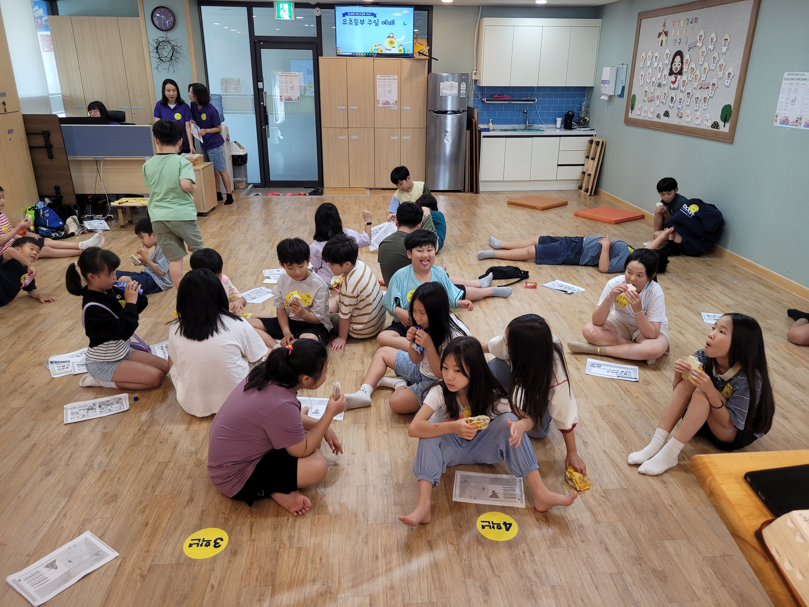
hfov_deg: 67.3
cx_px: 404
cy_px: 304
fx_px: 608
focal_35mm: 26
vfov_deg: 53.1
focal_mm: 5.4
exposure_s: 1/120
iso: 160
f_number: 1.8
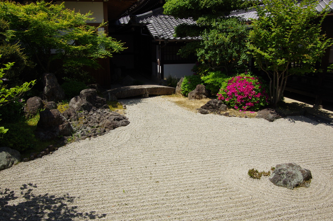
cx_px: 166
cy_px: 110
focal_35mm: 27
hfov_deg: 67.5
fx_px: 249
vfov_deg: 47.7
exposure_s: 1/2500
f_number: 7.1
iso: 800
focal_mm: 18
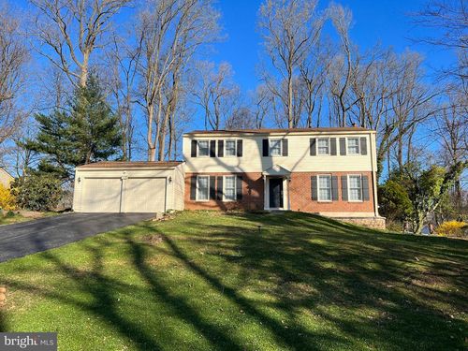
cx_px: 234
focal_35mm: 26
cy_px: 176
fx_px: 352
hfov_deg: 67.3
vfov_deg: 53.1
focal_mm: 5.7
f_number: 1.5
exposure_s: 1/2994
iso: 50
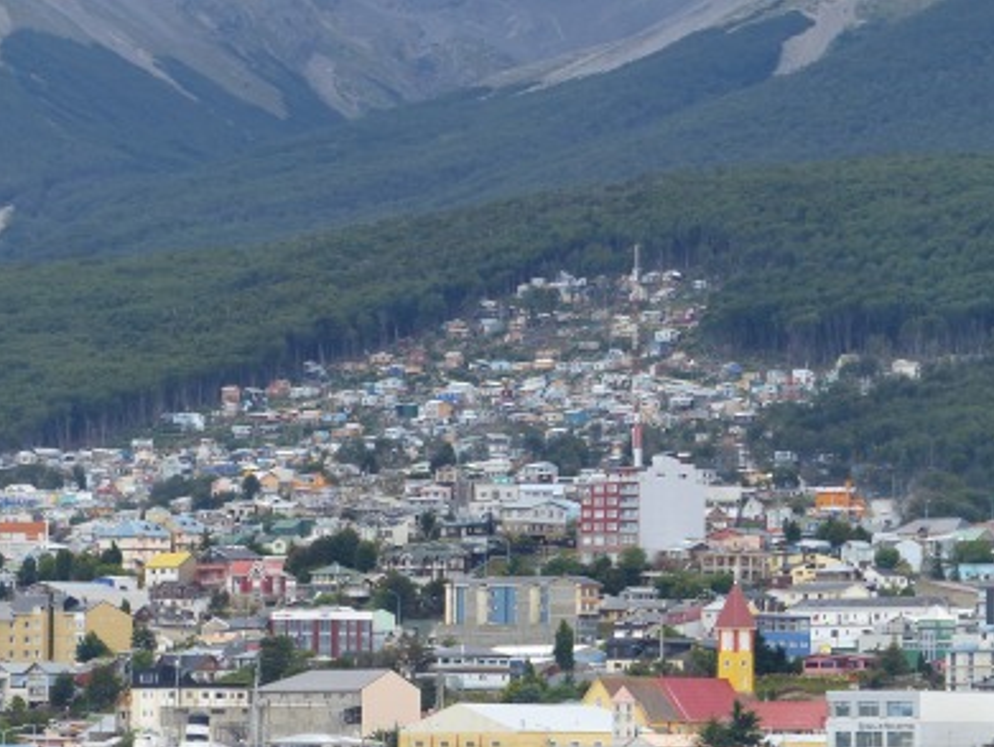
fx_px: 7614
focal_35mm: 265
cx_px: 410
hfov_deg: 7.5
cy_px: 467
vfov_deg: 5.6
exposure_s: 1/500
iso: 100
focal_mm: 37.9
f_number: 4
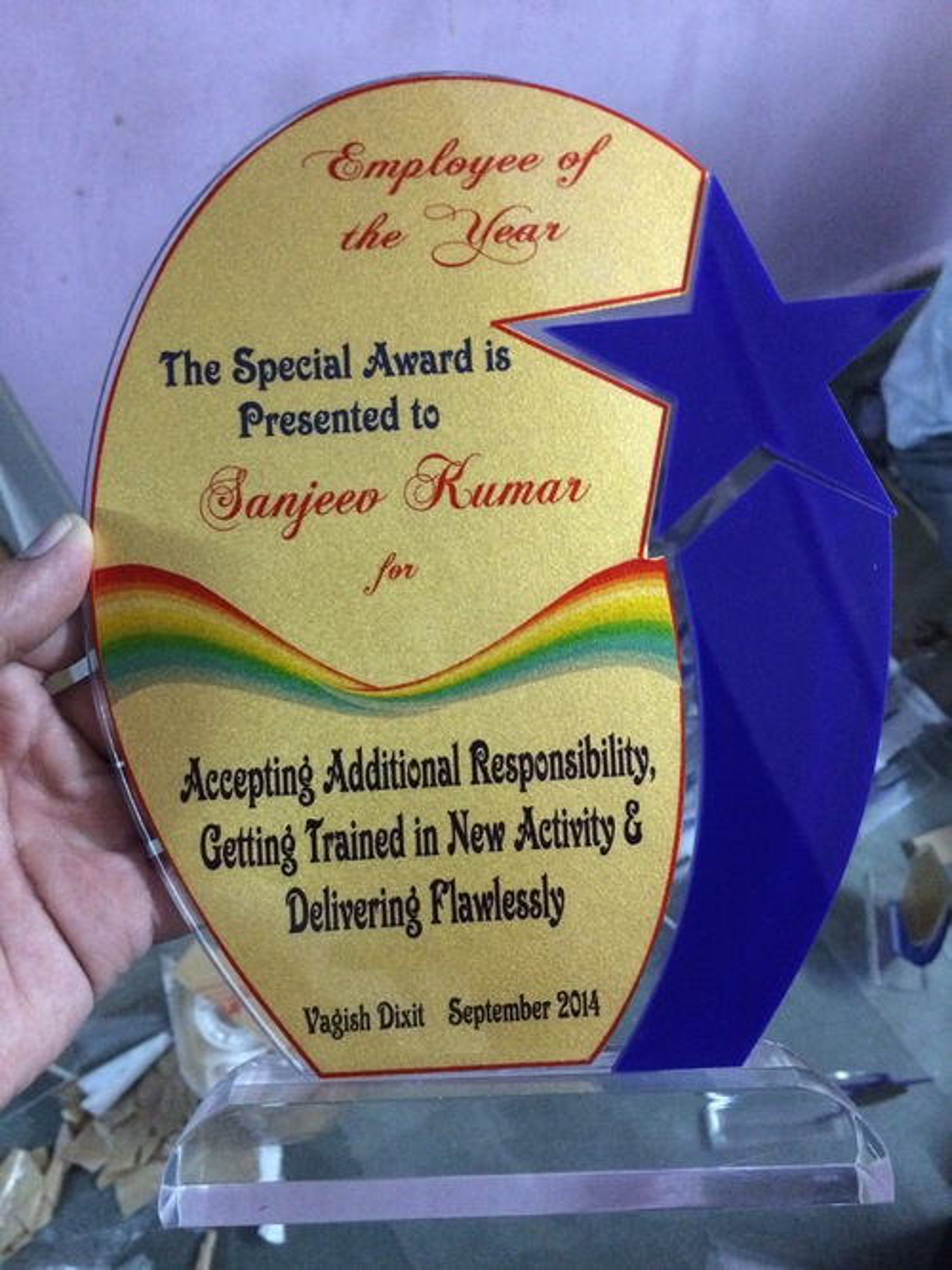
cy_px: 635
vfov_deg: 61.7
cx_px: 476
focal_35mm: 29
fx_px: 1064
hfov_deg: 48.2
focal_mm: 4.15
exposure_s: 1/15
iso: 400
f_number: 2.2
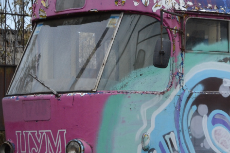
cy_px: 67
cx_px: 285
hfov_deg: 13.8
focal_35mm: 144
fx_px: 922
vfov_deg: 9.5
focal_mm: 35
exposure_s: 1/125
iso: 400
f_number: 5.6
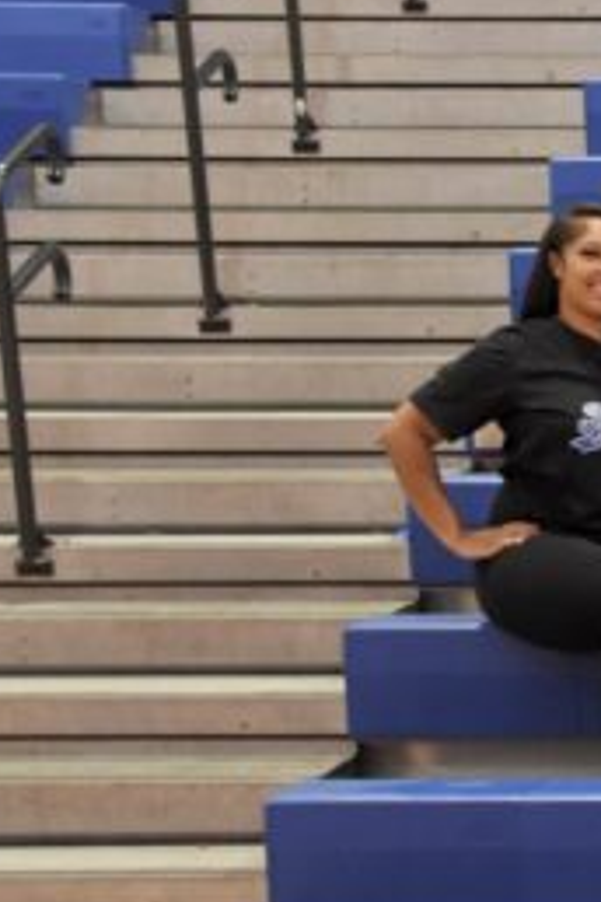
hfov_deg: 10.2
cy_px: 594
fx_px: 3130
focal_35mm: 125
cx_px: 1174
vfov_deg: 16.4
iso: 1600
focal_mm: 28
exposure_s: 1/100
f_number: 5
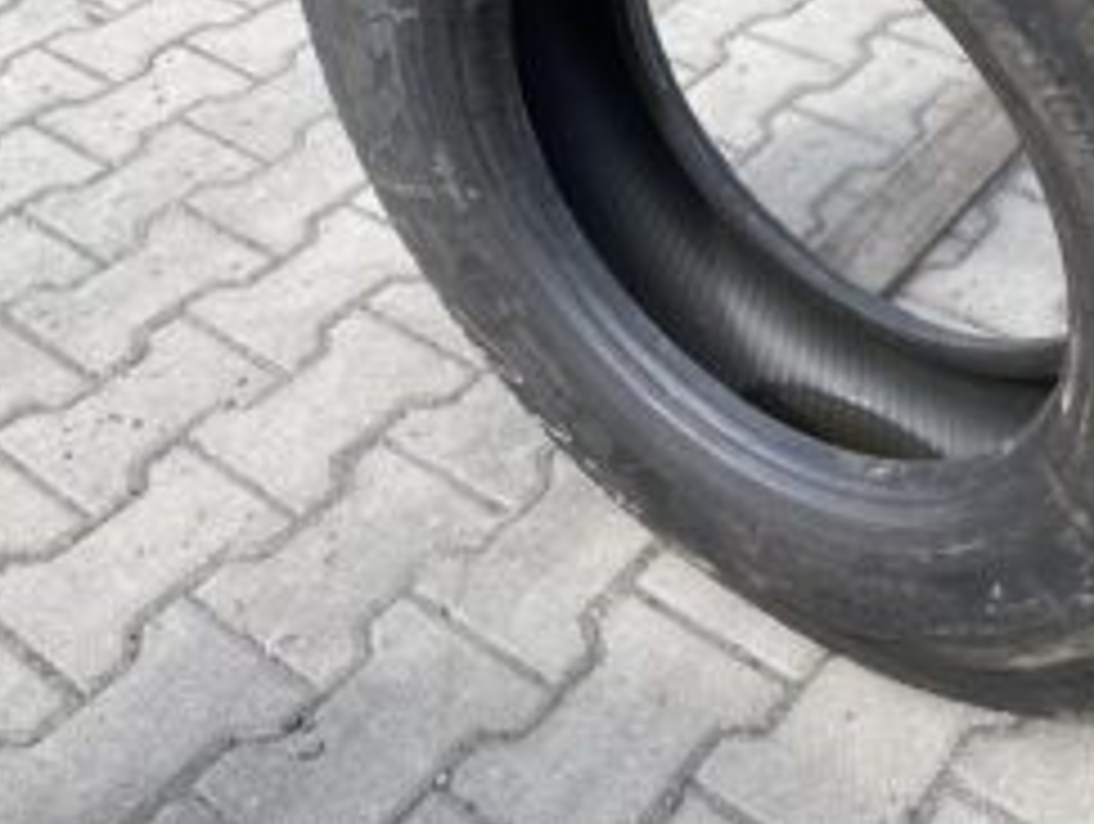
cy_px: 101
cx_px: 824
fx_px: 1456
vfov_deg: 30.4
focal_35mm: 46
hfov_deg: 40.0
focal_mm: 4.25
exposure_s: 1/973
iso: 32
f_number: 1.8
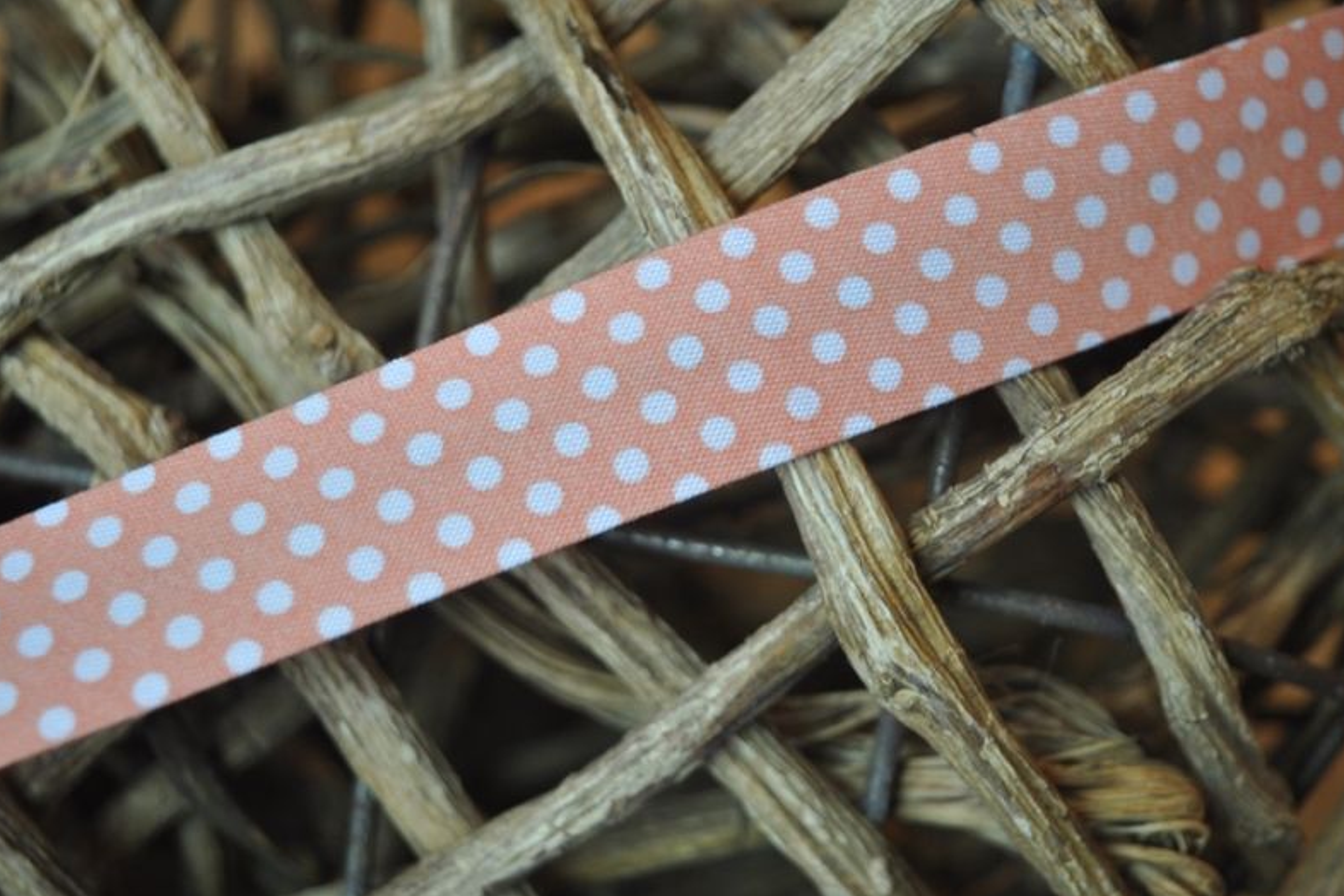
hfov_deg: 32.9
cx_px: 675
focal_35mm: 61
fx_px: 2277
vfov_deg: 22.3
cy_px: 452
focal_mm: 40
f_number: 5
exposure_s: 1/60
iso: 400
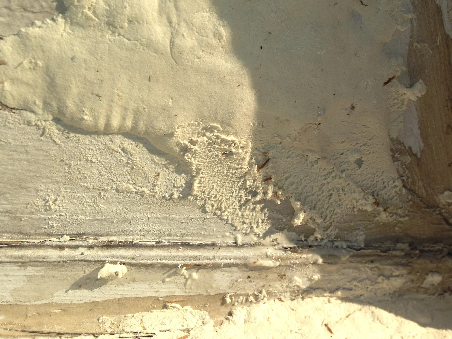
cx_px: 283
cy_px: 104
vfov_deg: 30.6
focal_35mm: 47
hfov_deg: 40.1
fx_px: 614
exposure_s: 1/1143
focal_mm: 4.12
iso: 50
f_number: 2.4
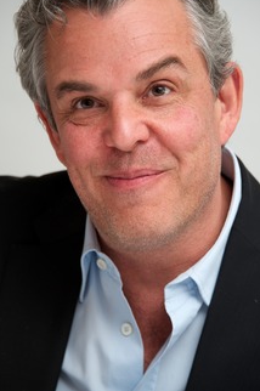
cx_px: 134
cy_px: 166
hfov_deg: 5.8
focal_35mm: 236
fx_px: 2562
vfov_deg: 8.7
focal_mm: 190
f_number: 5.6
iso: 400
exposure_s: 1/60
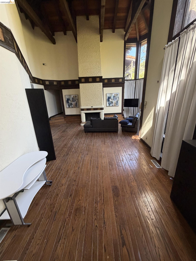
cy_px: 130
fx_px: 106
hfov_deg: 85.7
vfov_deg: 102.1
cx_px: 98
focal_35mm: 14
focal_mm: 2.22
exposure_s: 1/75
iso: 320
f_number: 2.2
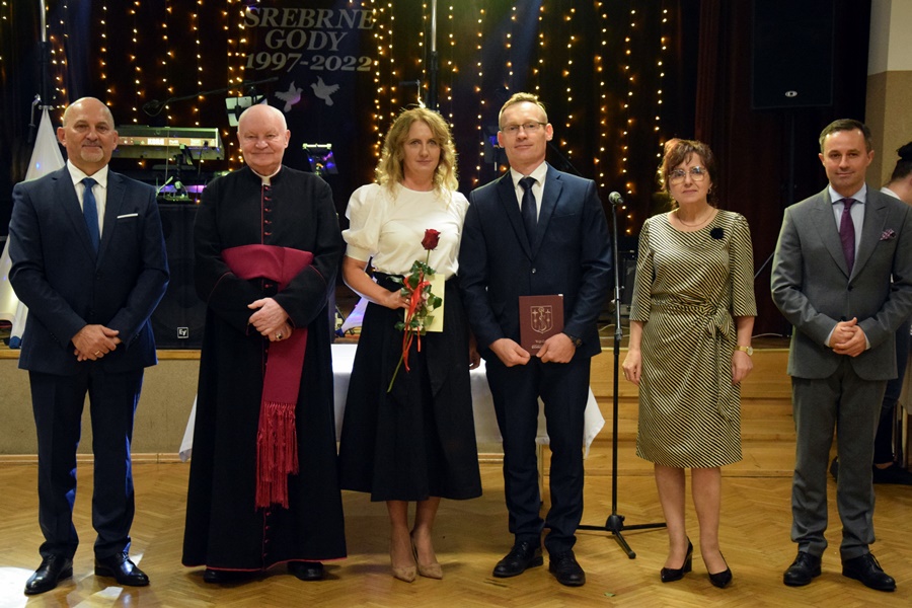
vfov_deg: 23.8
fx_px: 1444
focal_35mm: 57
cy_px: 304
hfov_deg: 35.1
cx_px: 456
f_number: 4.5
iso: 4500
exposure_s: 1/100
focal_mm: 38
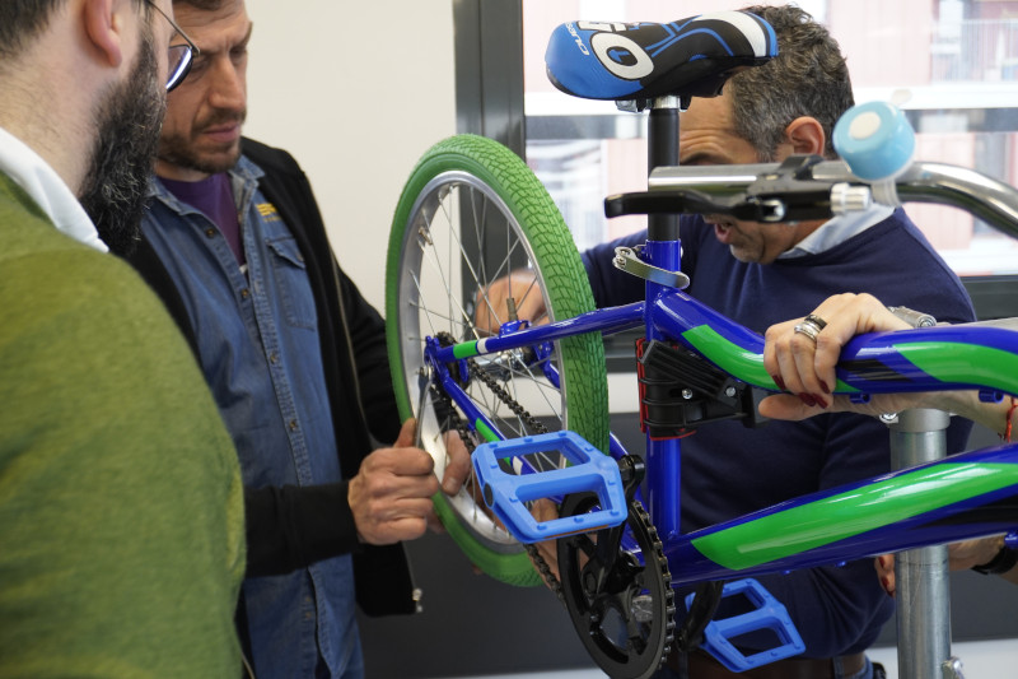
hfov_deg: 46.4
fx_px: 1187
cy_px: 340
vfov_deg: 31.9
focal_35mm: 42
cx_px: 509
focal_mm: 28
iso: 800
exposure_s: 1/50
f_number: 4.5
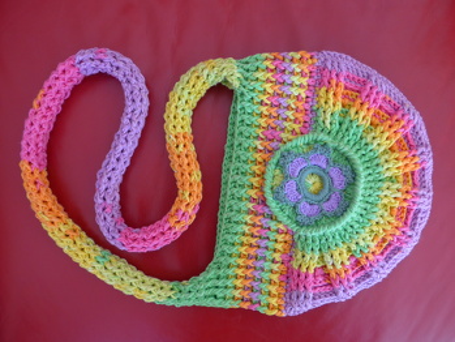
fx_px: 368
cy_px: 171
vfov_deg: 49.8
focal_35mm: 28
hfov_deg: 63.4
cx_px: 228
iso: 80
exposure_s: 1/100
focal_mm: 6
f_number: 2
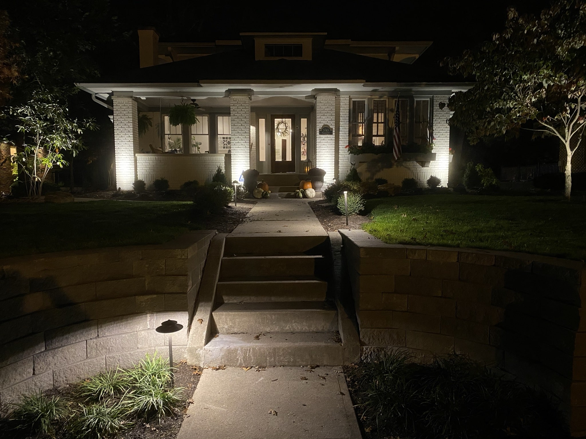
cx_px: 293
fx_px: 440
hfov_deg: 67.3
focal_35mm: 26
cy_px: 220
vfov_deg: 53.1
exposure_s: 1/30
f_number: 1.8
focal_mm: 4.25
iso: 800
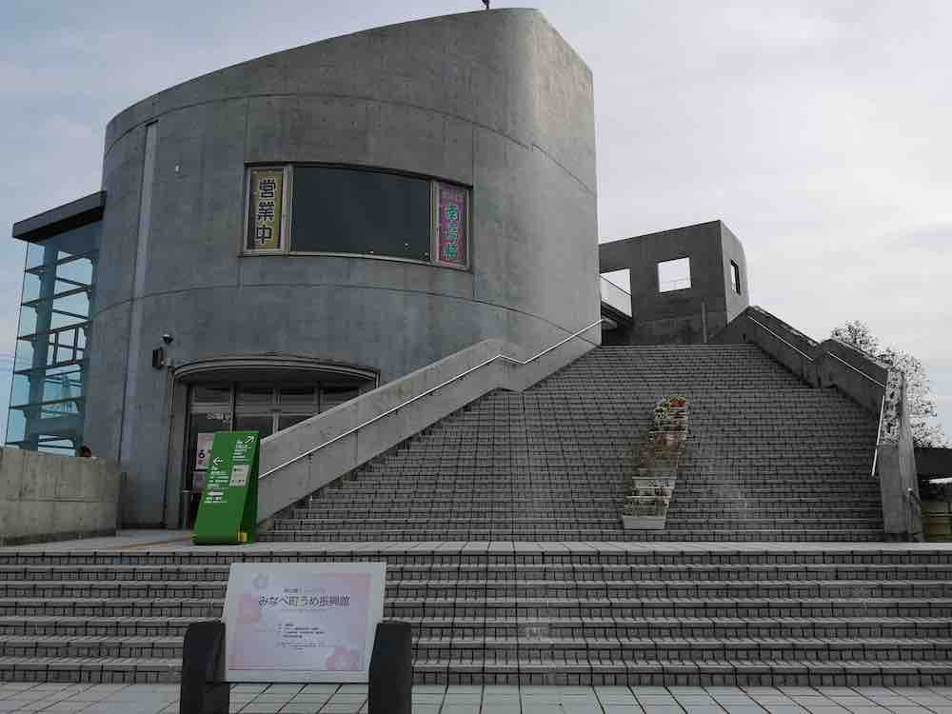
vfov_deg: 51.4
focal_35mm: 27
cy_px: 357
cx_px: 476
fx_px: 743
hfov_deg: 65.3
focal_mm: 3.95
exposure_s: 1/3257
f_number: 1.8
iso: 50
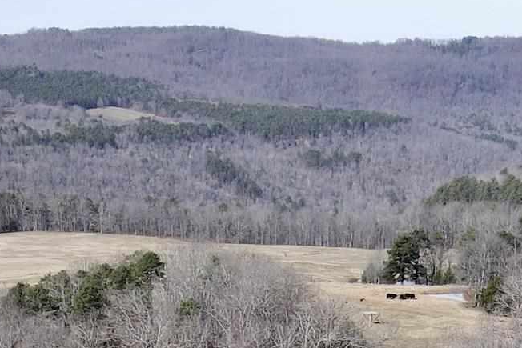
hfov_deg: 20.8
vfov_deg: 12.0
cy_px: 762
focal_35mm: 98
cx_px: 257
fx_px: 1421
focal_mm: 4.5
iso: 210
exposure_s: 1/15
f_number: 2.8
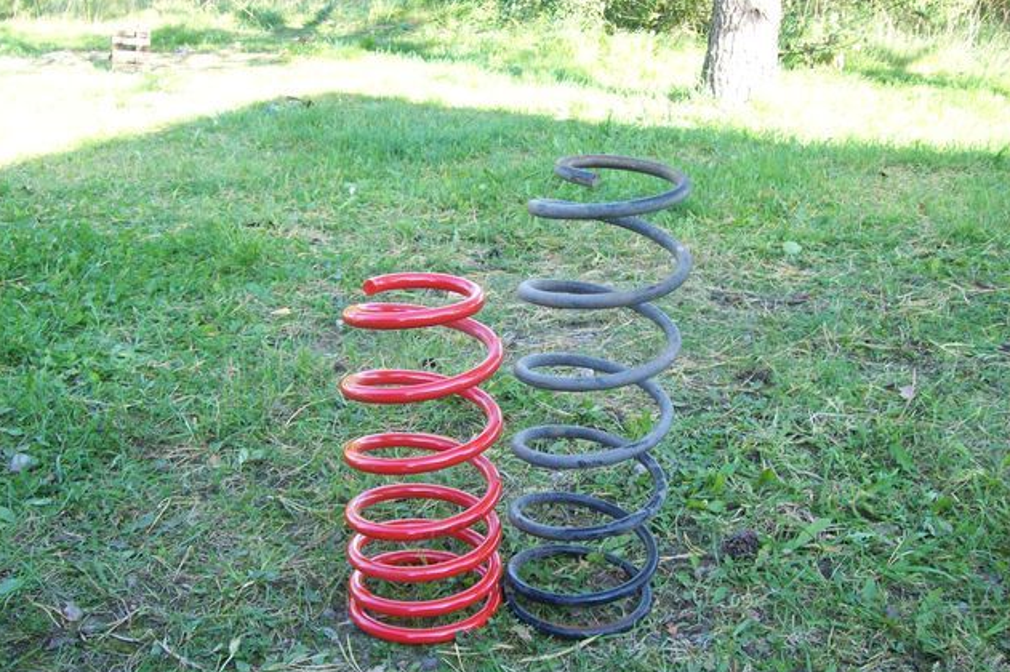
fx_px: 1066
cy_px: 357
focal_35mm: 38
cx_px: 503
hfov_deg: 50.7
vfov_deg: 35.0
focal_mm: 6
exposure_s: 1/80.6
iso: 80
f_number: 2.7
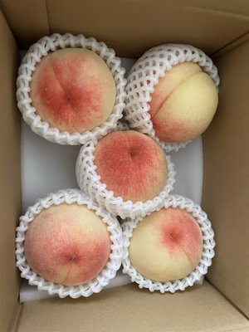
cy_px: 166
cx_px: 124
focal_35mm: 26
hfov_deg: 53.1
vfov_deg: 67.3
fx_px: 249
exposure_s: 1/34
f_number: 1.6
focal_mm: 4.2
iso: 640
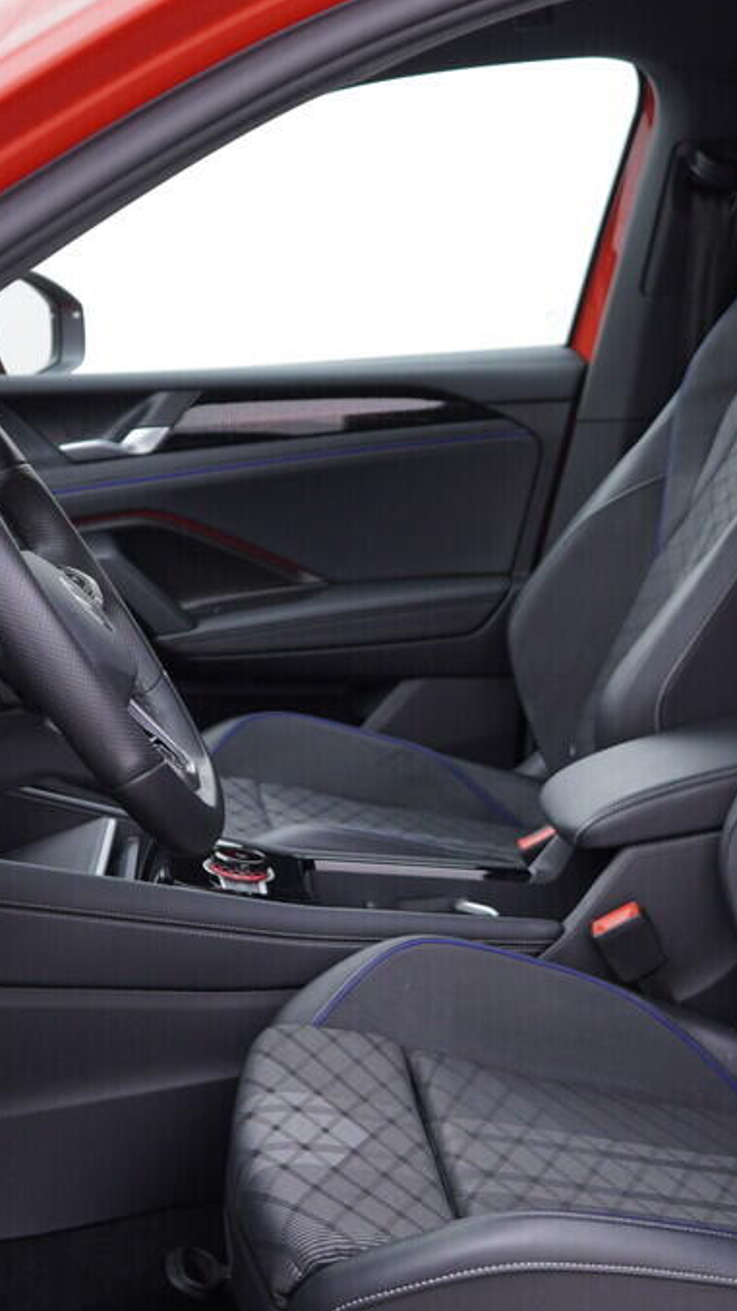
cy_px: 655
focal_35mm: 57
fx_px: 1982
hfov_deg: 20.9
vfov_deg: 36.6
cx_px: 576
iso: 125
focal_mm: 24
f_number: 2.8
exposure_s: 1/40
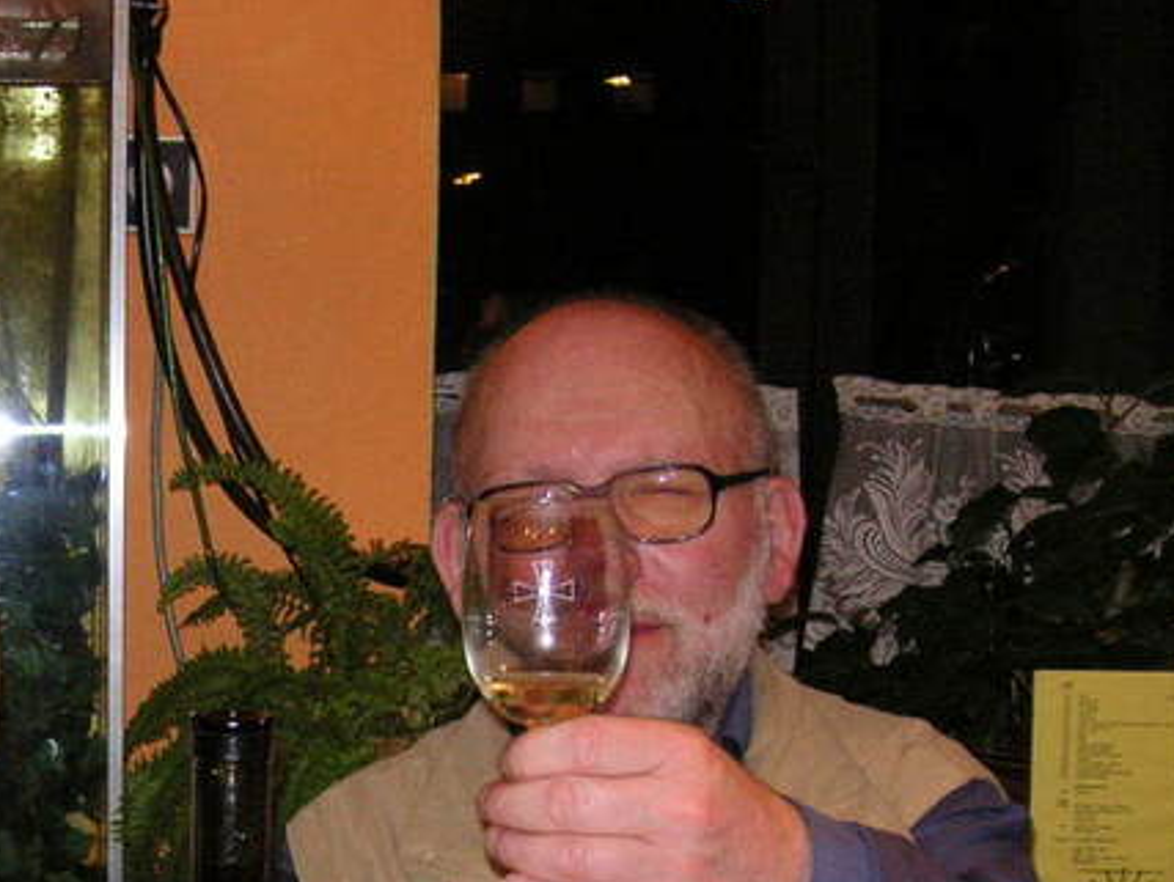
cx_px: 154
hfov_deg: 25.9
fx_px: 2478
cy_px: 750
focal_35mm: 73
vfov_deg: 19.9
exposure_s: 1/45
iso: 160
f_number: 2.9
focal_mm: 6.5
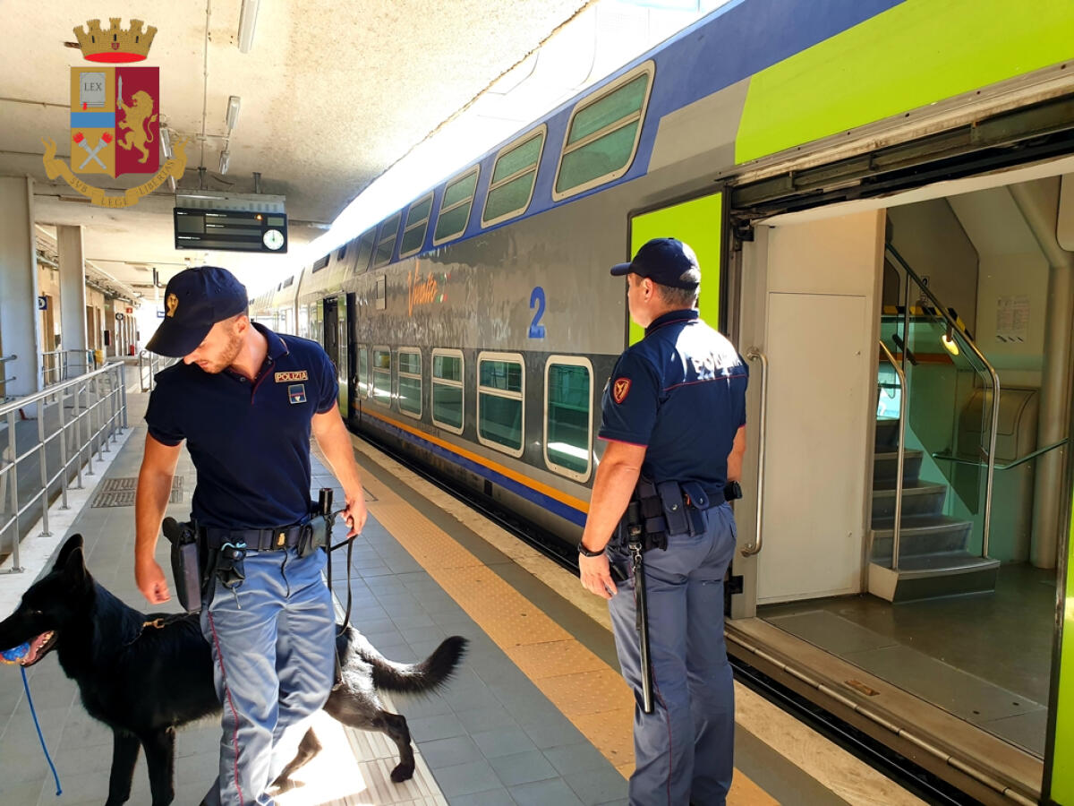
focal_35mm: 26
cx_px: 537
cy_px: 403
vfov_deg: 53.1
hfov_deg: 67.3
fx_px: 807
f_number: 2.4
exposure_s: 1/100
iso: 80
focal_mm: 4.3
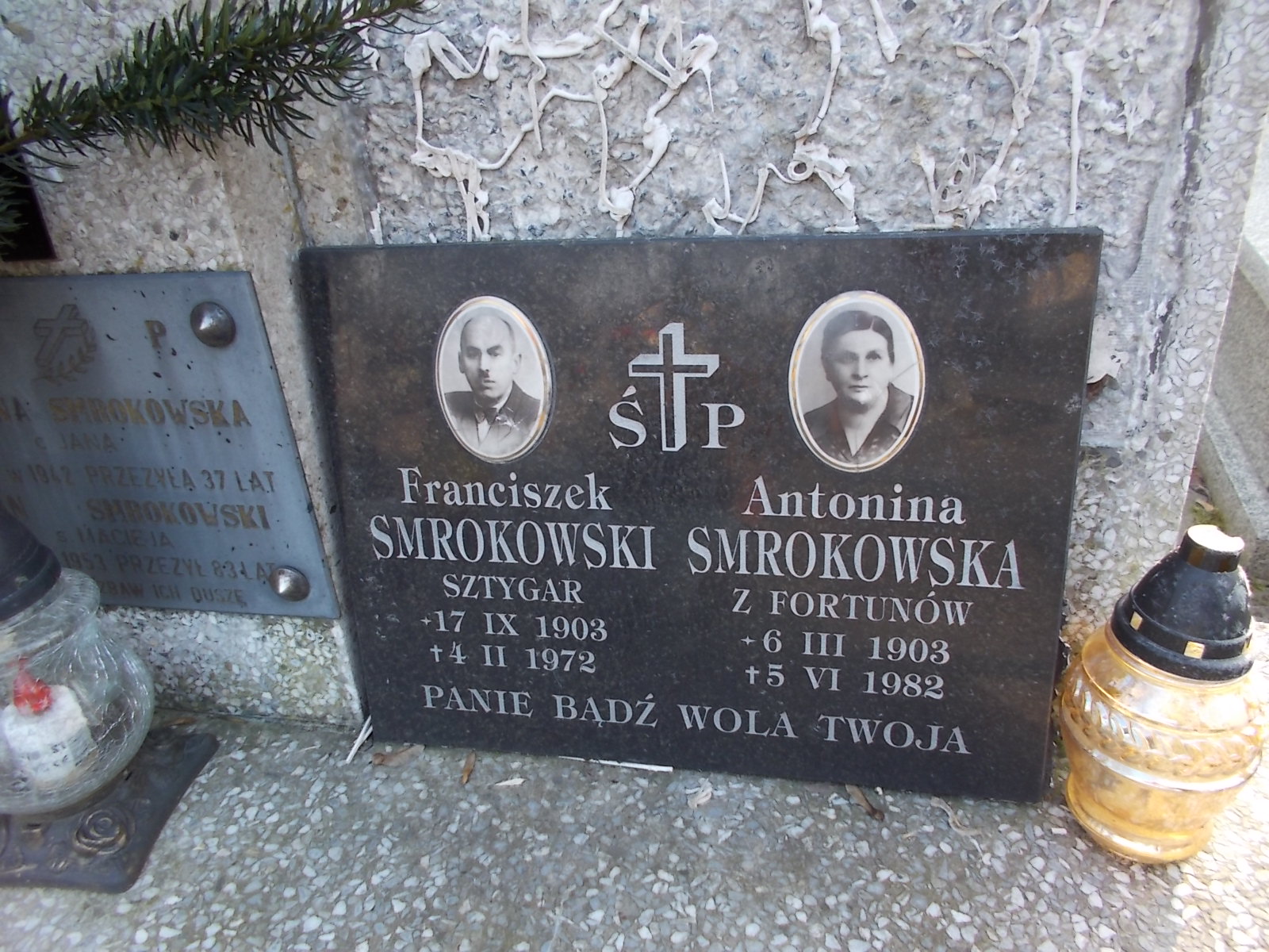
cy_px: 476
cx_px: 634
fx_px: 953
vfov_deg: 53.1
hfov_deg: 67.3
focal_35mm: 26
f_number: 3.2
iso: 80
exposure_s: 1/50
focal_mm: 4.6
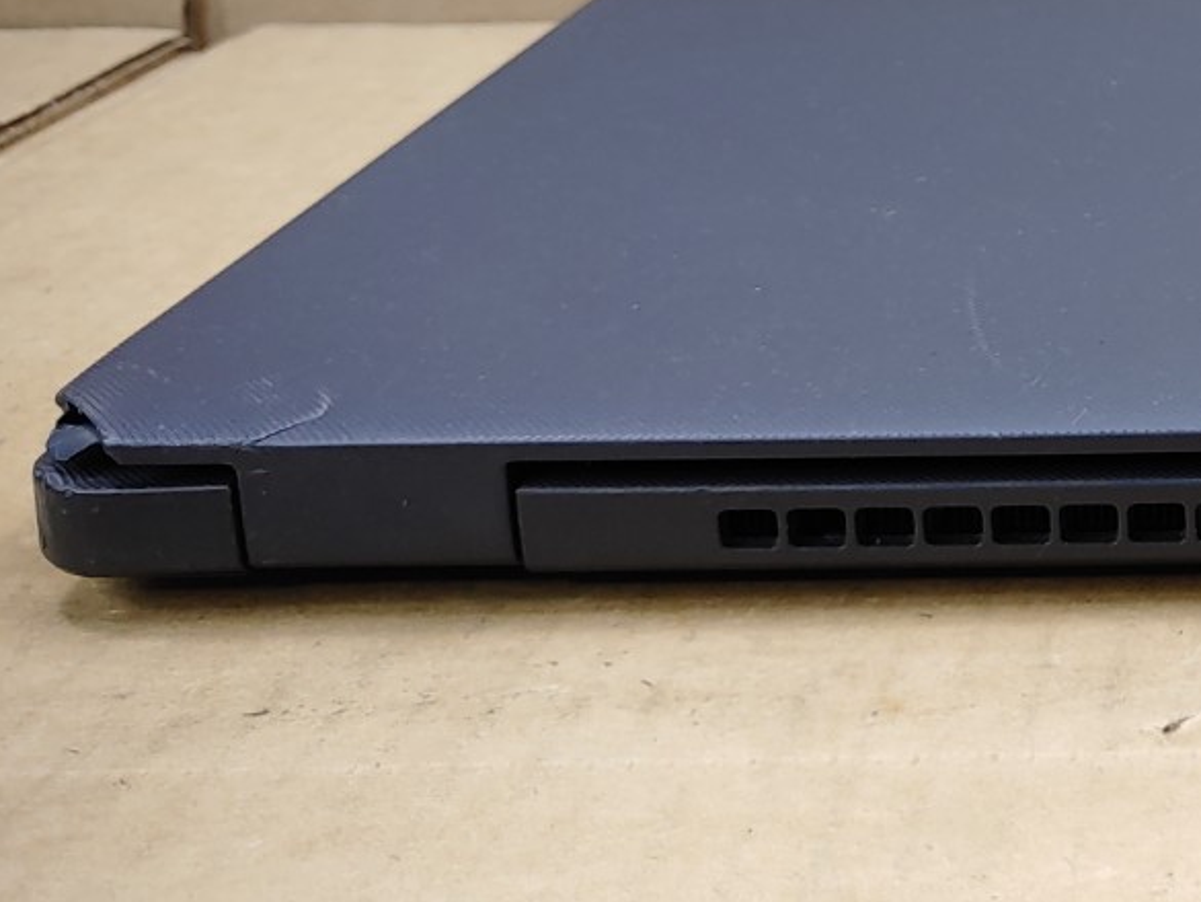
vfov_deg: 21.9
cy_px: -55
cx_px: 1429
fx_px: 2221
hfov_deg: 26.9
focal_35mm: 64
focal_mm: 4.36
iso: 50
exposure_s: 1/120
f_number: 1.8
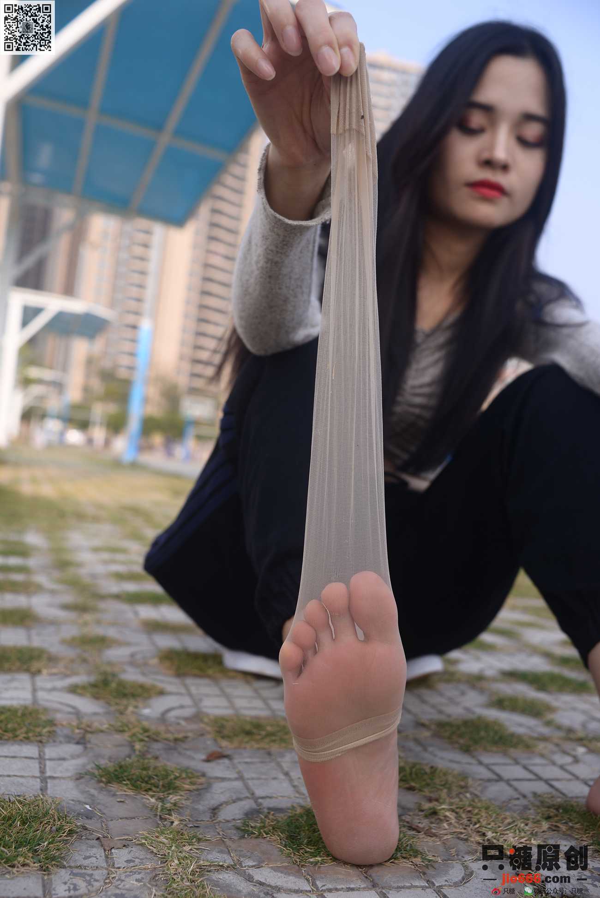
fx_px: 874
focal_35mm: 35
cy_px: 449
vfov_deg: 54.4
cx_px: 300
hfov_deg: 37.9
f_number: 5.6
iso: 100
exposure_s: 1/320
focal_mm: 35
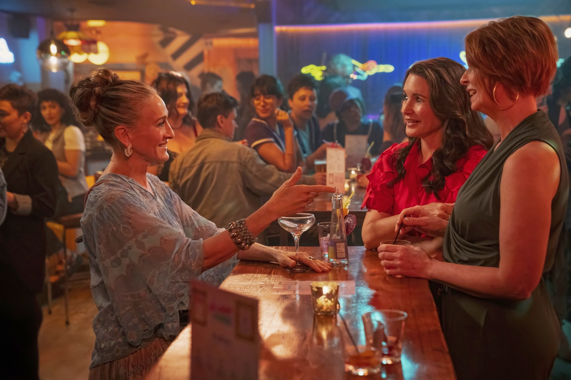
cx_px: 286
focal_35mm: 61
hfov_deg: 32.9
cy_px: 190
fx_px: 967
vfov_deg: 22.3
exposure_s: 1/160
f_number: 4
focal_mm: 61
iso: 8000
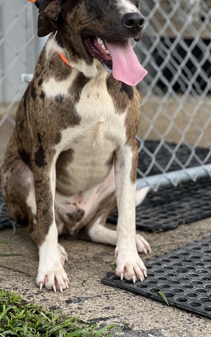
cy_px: 128
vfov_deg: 18.6
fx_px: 1031
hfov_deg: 11.7
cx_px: 73
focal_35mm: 112
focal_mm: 9
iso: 50
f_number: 2.8
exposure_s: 1/121
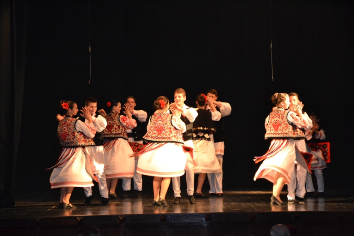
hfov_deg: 16.1
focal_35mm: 128
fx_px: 1254
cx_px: 177
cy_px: 118
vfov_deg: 10.8
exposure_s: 1/60
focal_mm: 85
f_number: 5.6
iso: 3200
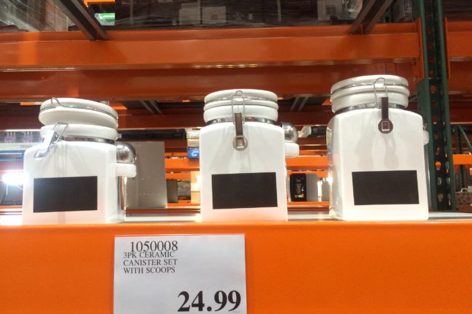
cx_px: 223
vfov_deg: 39.9
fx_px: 433
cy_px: 146
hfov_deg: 57.2
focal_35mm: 33
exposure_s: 1/33
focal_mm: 4.15
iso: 80
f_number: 2.2
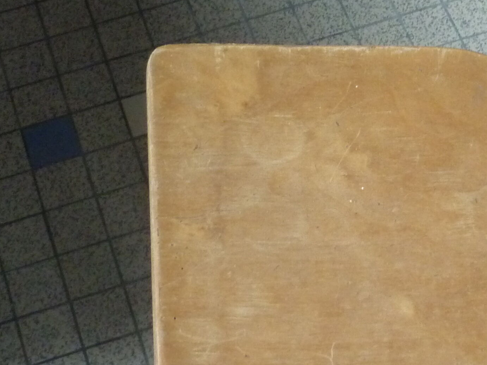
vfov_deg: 17.0
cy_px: 168
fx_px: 1224
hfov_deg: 22.1
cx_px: 411
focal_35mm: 87
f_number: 2.8
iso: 400
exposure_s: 1/30
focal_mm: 5.5
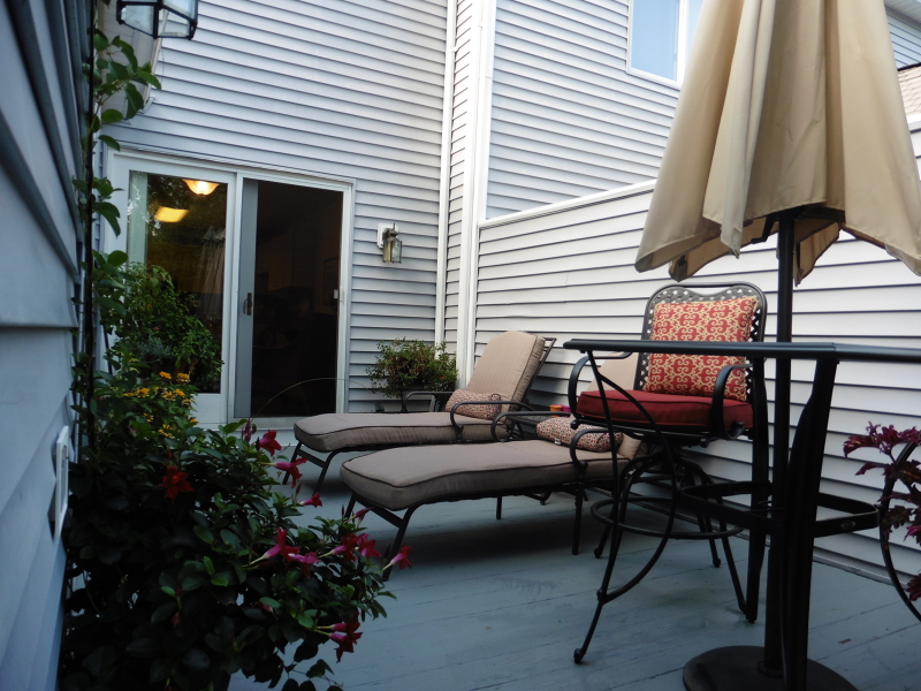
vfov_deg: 56.8
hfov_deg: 71.6
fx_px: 639
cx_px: 460
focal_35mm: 24
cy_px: 346
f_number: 3.3
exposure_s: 1/100
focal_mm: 4.3
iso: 100
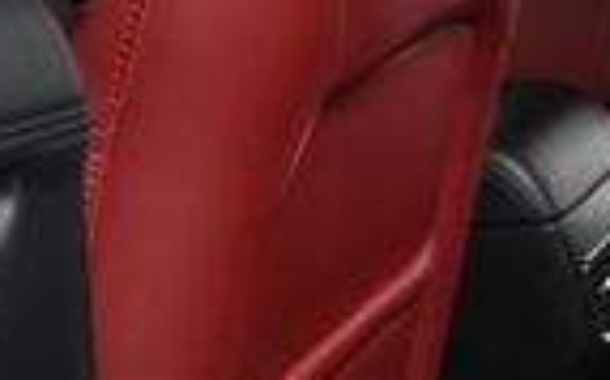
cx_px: 1032
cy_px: 192
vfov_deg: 10.6
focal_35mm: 123
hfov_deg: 15.1
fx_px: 2042
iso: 100
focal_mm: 18
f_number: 5.6
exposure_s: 1/160
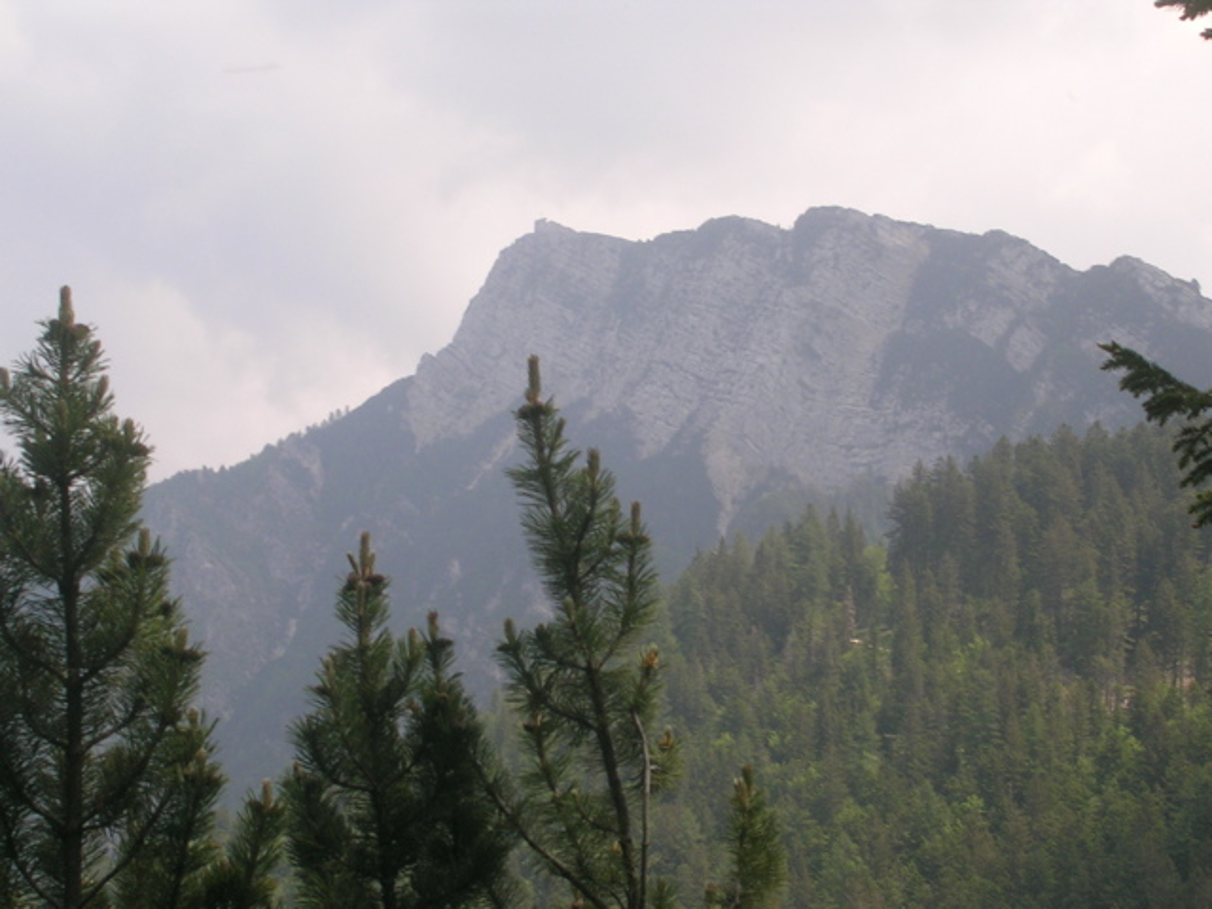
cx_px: 606
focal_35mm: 105
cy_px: 454
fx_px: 3676
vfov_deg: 14.1
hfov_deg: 18.7
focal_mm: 16.2
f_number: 8.2
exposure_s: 1/121
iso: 50
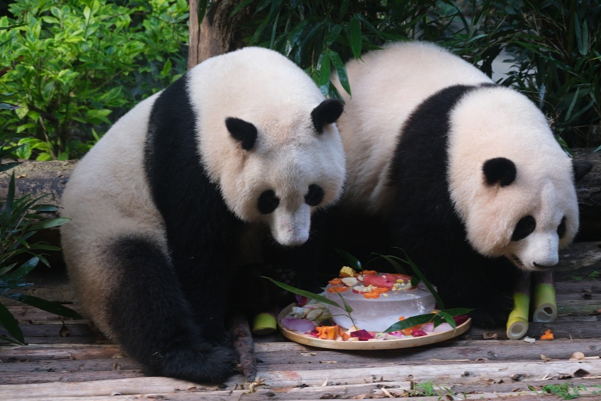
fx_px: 2504
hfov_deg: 13.7
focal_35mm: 150
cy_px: 200
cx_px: 300
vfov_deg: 9.2
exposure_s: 1/100
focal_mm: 100
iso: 1000
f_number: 5.6
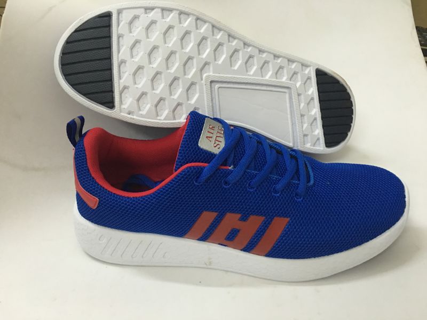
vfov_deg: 48.2
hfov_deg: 61.7
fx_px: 358
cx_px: 214
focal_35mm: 29
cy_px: 160
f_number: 2.2
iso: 125
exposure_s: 1/8
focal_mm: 4.15
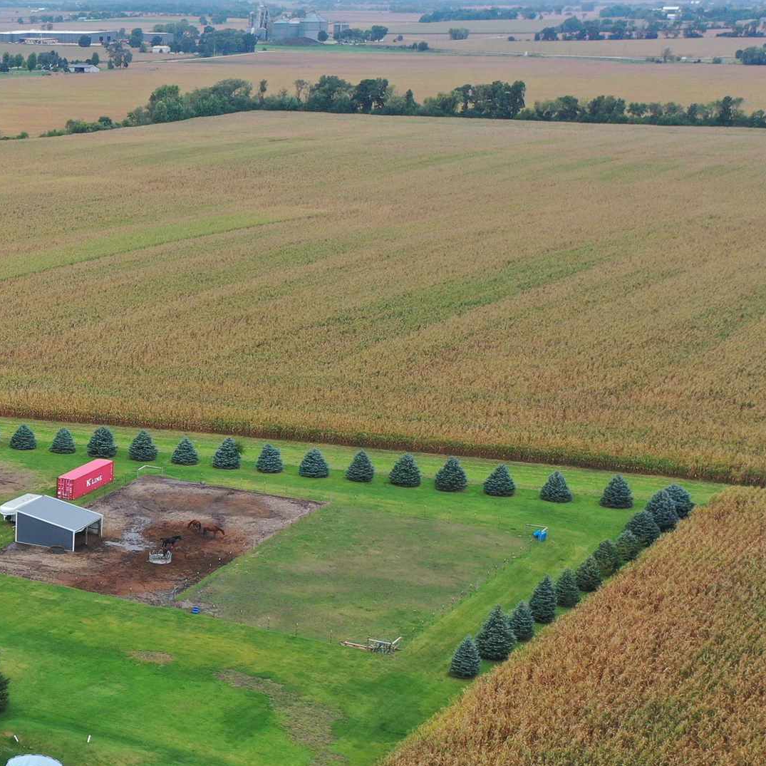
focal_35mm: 68
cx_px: -141
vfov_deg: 25.0
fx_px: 1702
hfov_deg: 23.3
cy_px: 581
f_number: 2.8
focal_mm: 10.26
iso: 100
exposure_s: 1/640
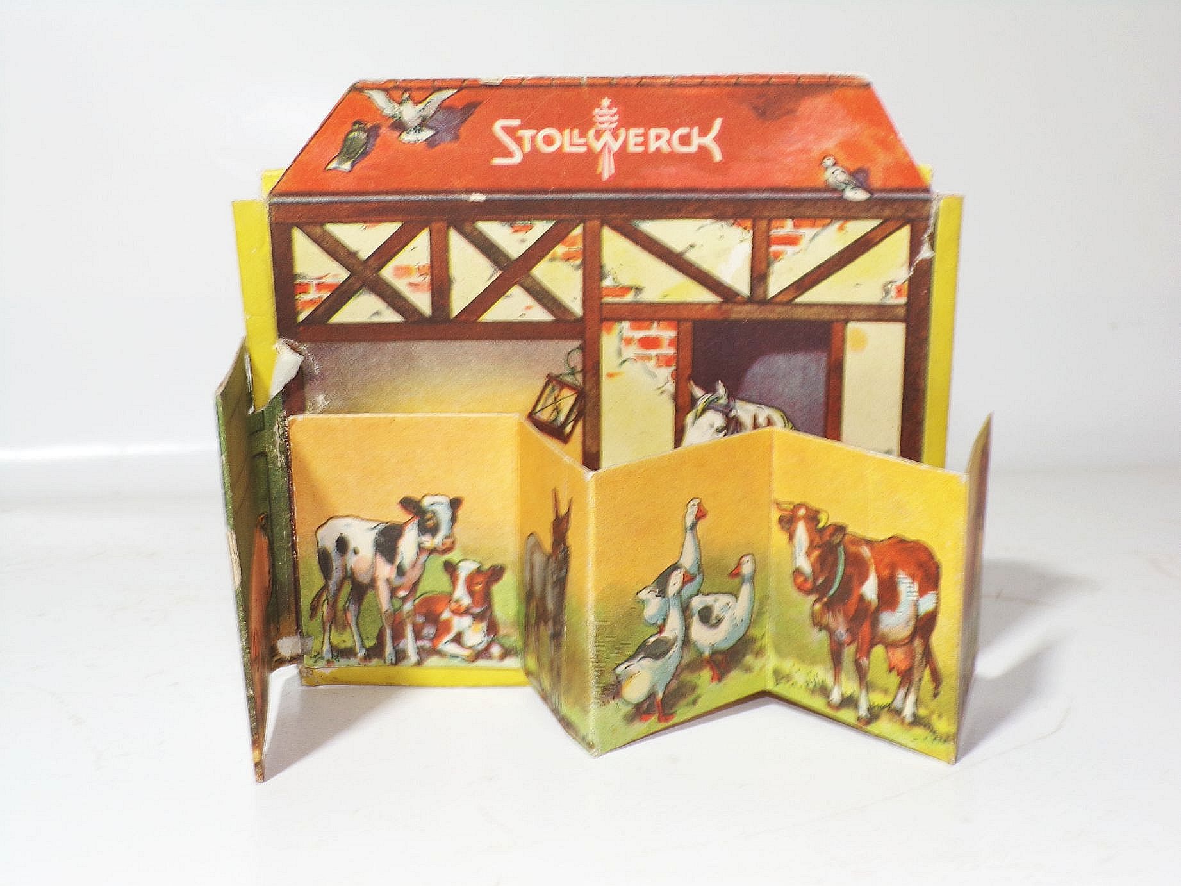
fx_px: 1433
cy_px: 443
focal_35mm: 42
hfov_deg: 44.8
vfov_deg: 34.3
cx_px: 590
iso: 80
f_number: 3.4
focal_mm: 7.6
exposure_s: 1/52
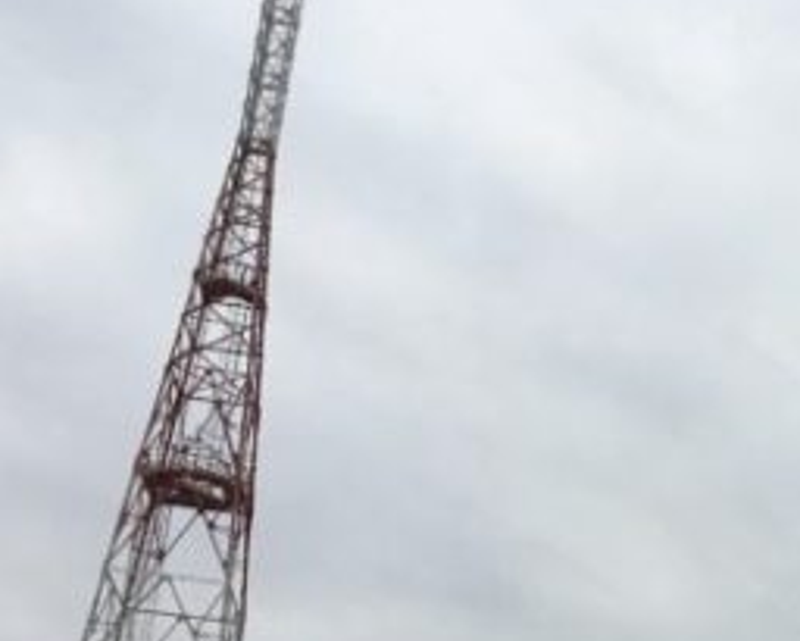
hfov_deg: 16.9
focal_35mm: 106
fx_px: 2511
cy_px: 760
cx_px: 1072
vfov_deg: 14.1
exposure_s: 1/1374
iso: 25
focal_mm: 4.15
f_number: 2.2
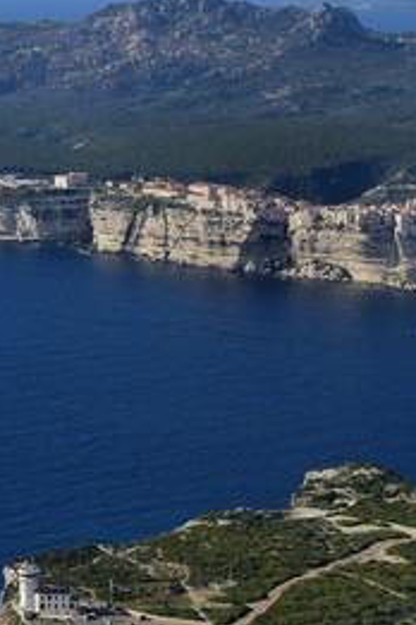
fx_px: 3068
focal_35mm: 177
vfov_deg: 11.6
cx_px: 289
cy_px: 309
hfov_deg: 7.8
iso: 400
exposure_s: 1/800
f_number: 11
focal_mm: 110
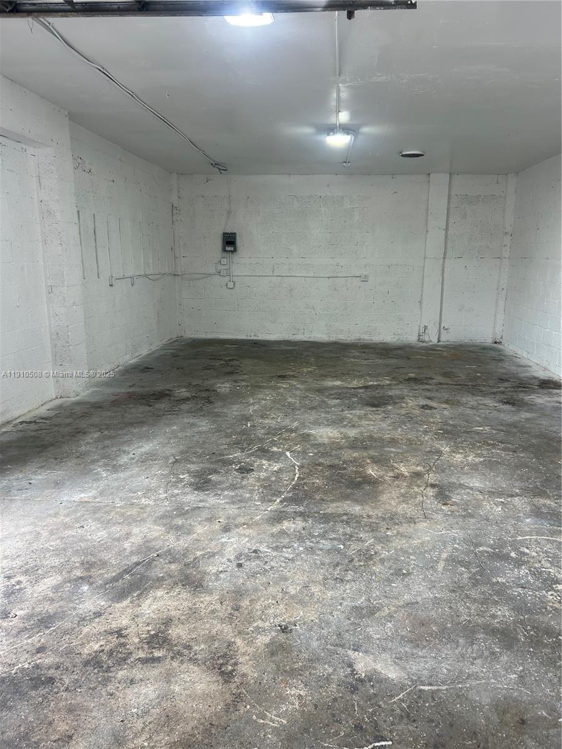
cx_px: 281
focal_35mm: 26
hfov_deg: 53.1
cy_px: 374
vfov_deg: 67.3
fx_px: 563
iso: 50
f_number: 1.5
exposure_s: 1/161
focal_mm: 5.7
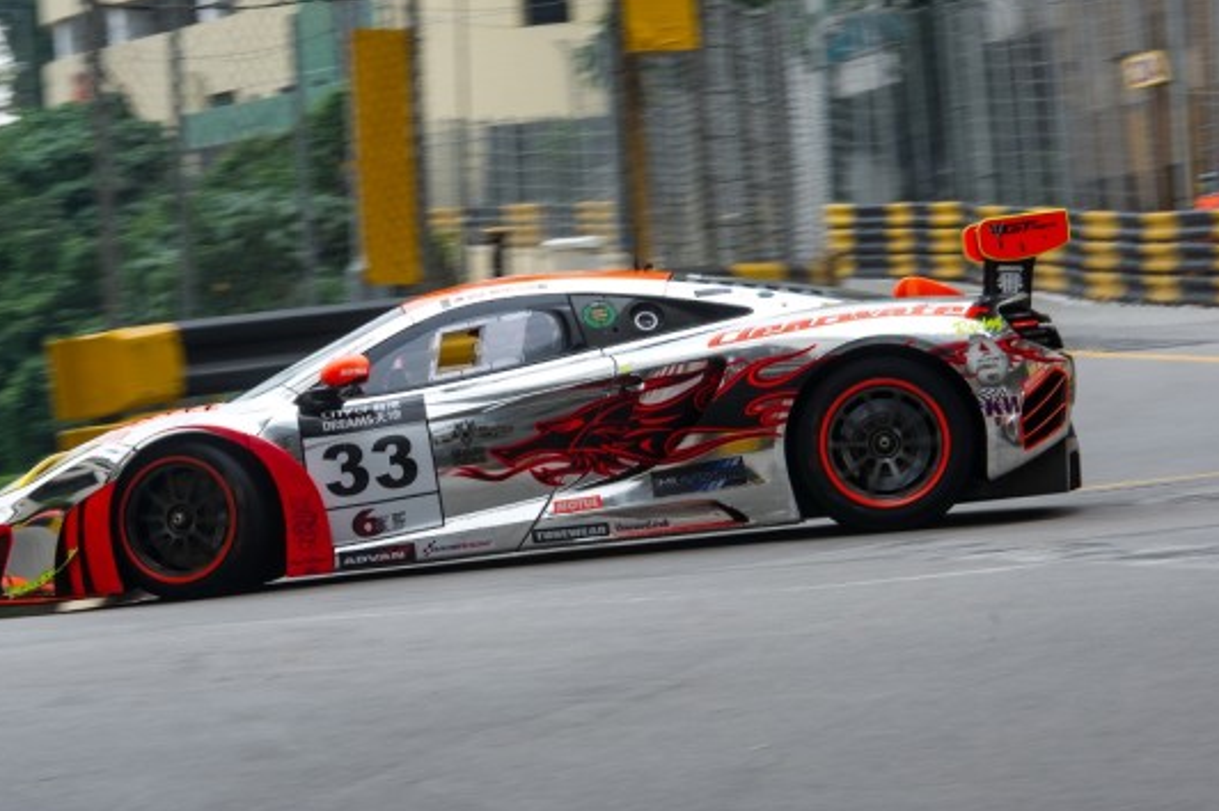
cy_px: 434
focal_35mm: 158
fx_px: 5347
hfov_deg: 13.0
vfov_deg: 8.7
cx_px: 561
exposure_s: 1/125
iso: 200
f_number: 13
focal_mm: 140
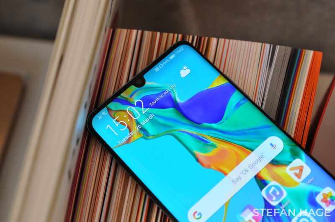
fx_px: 558
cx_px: 168
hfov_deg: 33.4
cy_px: 111
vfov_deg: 22.6
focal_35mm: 60
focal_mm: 40
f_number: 5
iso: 400
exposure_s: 1/100
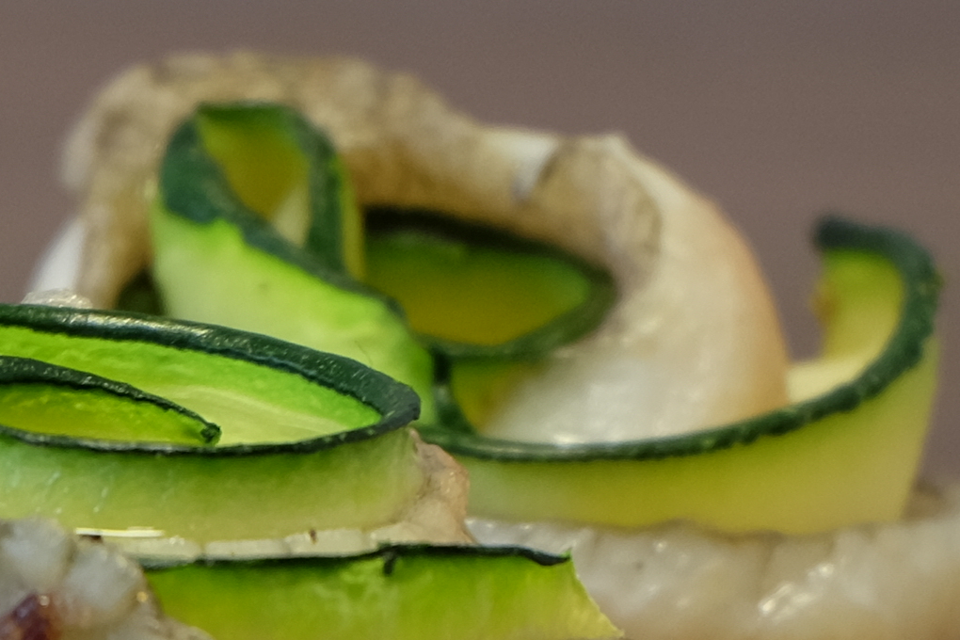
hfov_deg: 5.6
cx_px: -1070
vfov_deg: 3.8
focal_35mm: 360
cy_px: 1247
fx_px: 9599
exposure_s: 1/15
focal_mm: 50
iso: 200
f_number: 6.4
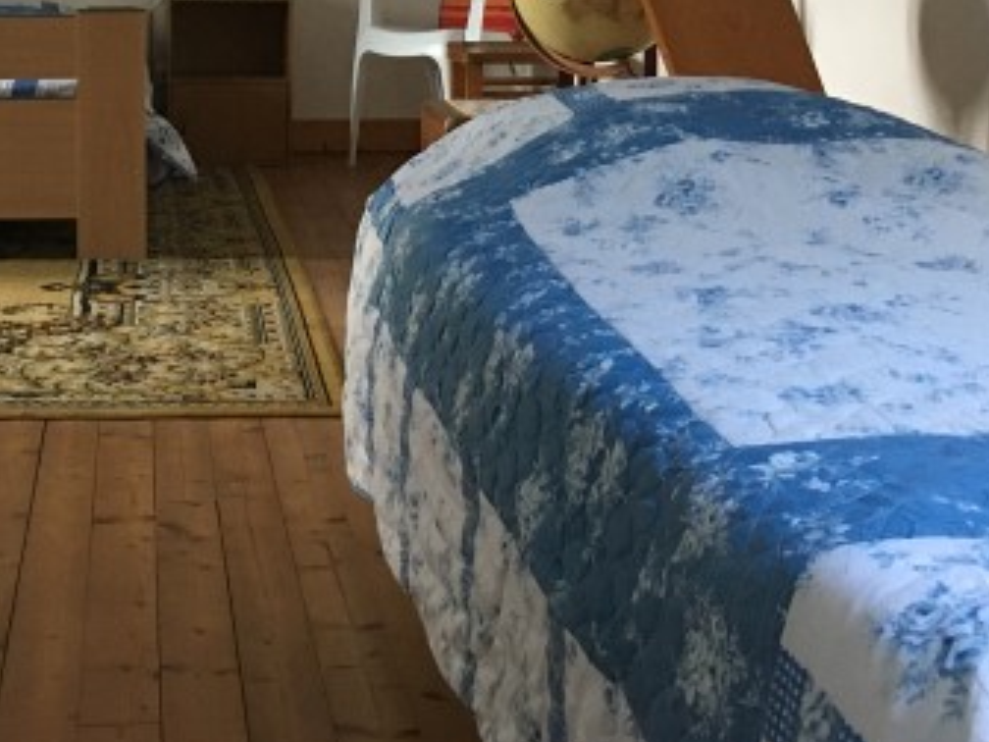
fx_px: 1971
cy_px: -74
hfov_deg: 27.6
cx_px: 209
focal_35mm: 69
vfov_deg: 20.3
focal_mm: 4.15
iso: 250
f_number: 2.2
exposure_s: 1/33
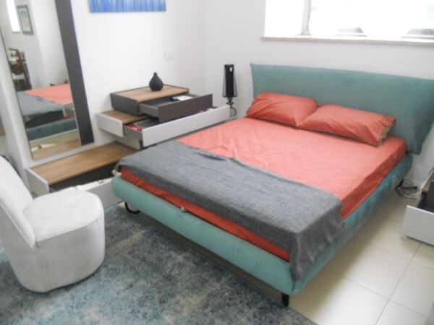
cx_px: 217
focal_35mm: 27
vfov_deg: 51.4
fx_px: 339
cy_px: 162
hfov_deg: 65.3
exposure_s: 1/50
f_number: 3.2
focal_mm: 4.9
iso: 400
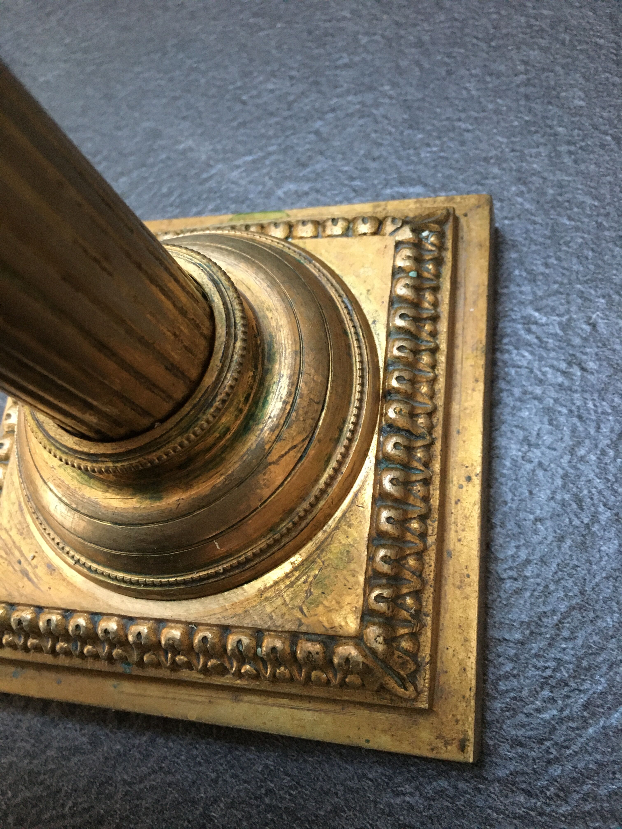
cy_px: 414
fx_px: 695
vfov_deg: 61.7
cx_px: 311
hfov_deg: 48.2
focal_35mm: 29
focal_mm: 4.15
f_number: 2.2
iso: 400
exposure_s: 1/17
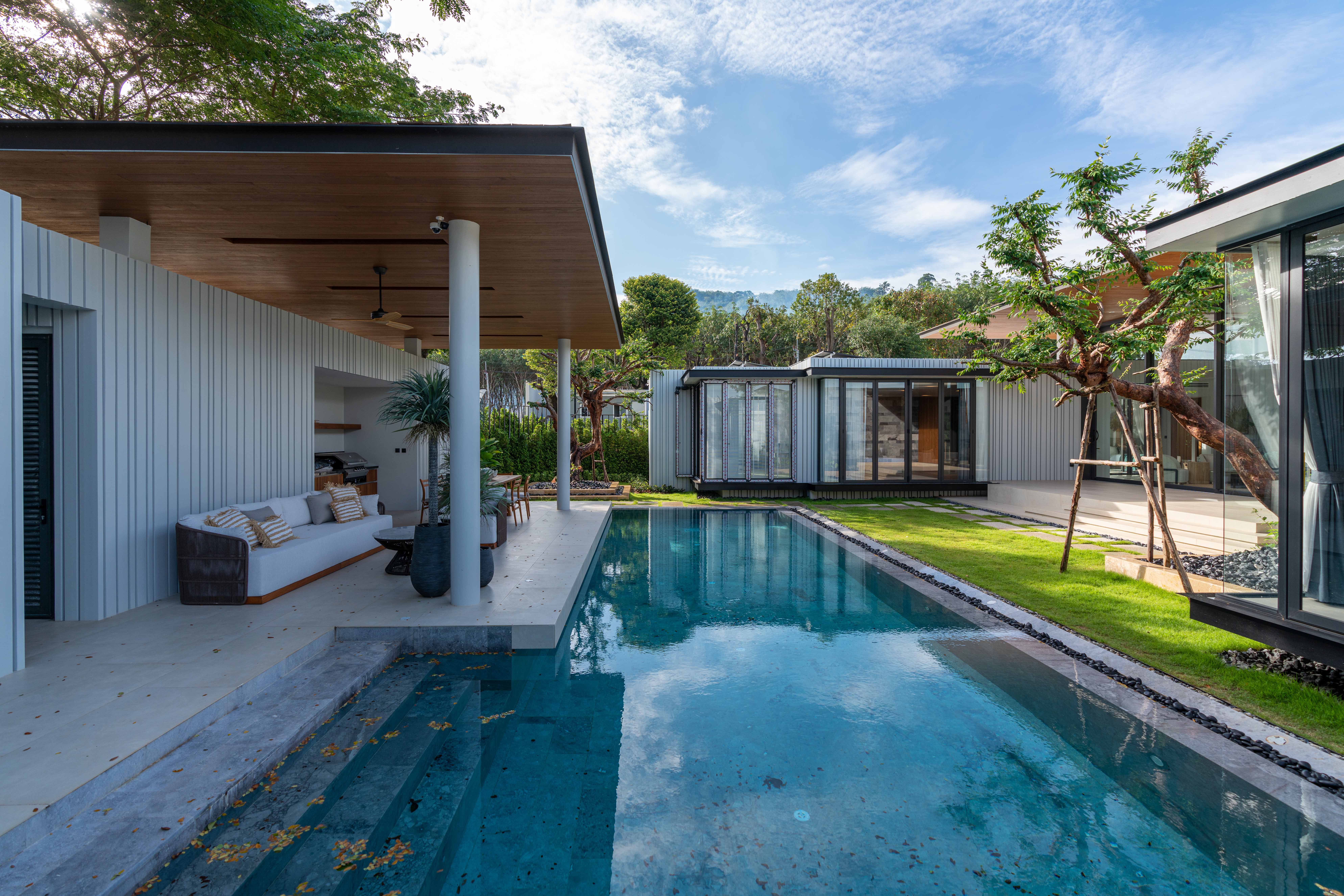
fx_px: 597
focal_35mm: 16
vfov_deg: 73.8
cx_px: 672
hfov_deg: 96.7
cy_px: 448
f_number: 4.5
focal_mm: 16
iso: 100
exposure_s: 1/250
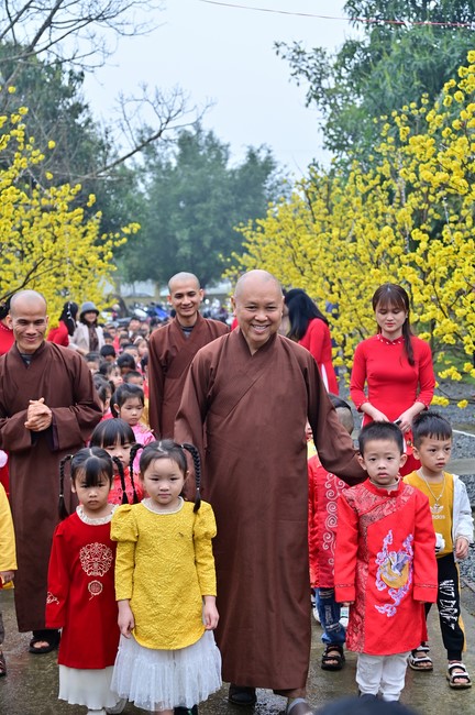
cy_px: 358
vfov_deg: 32.4
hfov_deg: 21.9
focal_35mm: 62
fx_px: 1230
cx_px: 238
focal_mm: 62
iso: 500
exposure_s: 1/320
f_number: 5
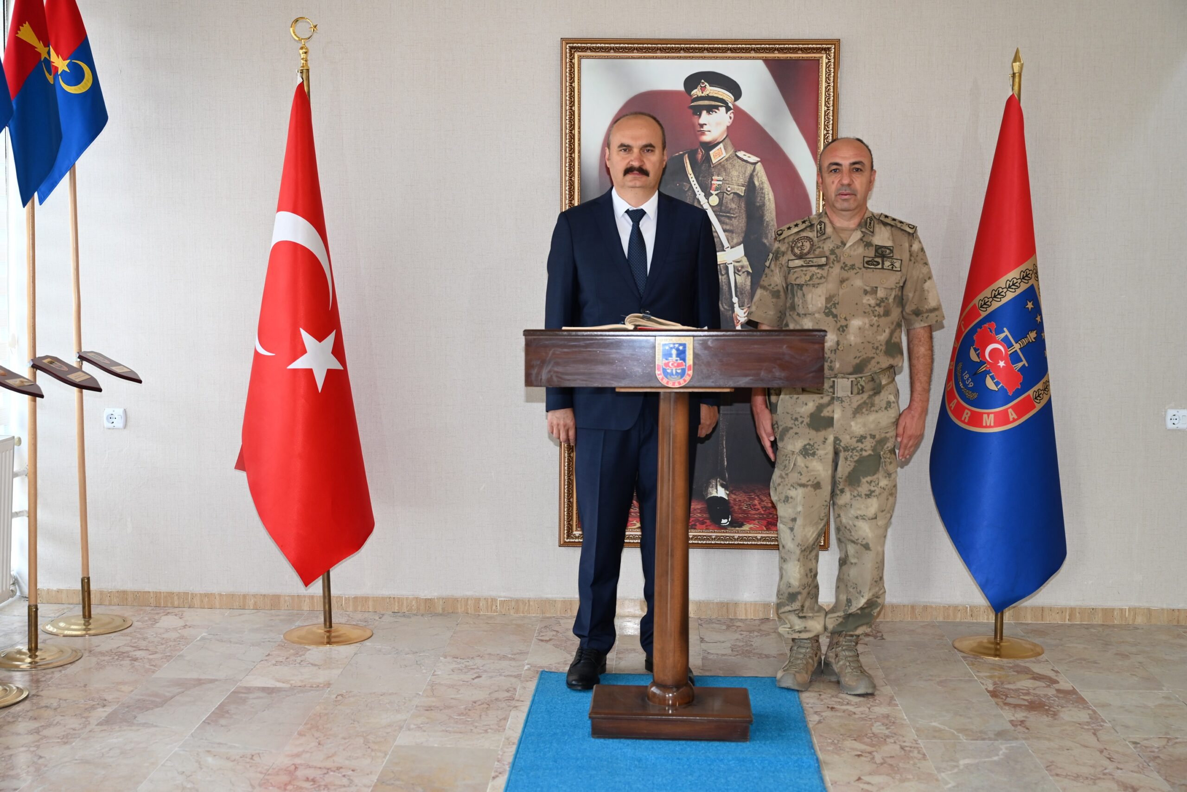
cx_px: 594
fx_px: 1451
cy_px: 396
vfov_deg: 30.5
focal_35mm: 44
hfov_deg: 44.5
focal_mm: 44
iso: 450
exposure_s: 1/60
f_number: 4
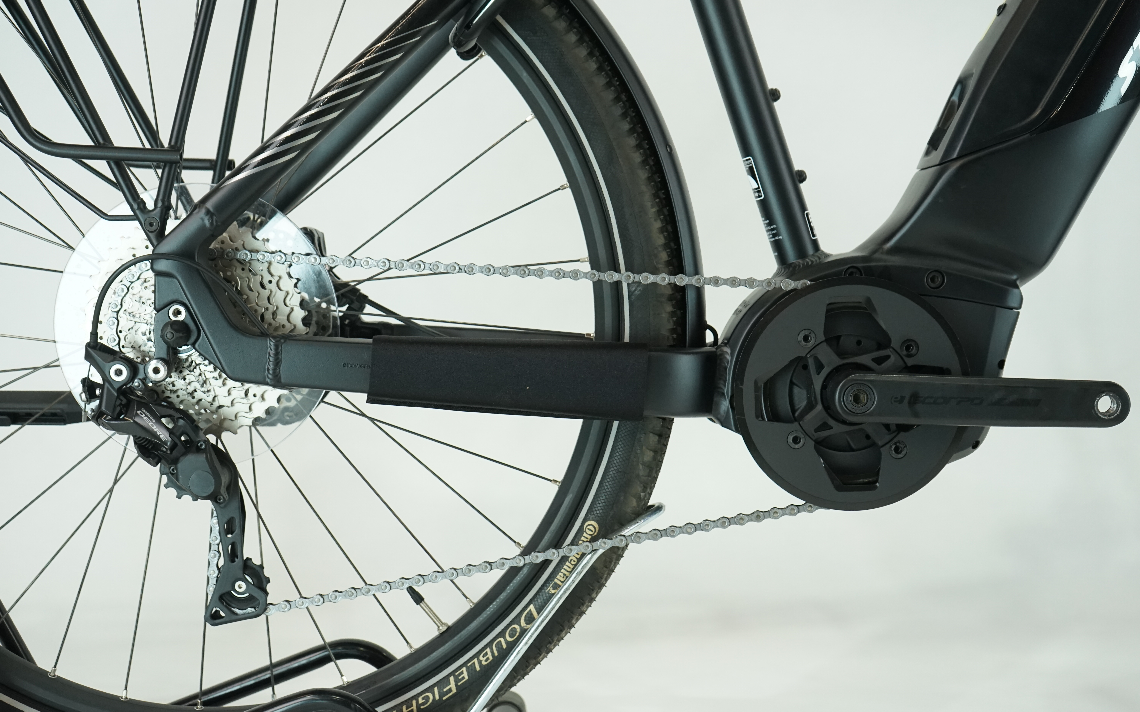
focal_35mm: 44
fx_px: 1367
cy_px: 342
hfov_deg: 45.3
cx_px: 570
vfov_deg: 29.2
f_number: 5.6
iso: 1600
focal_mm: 43
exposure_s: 1/200
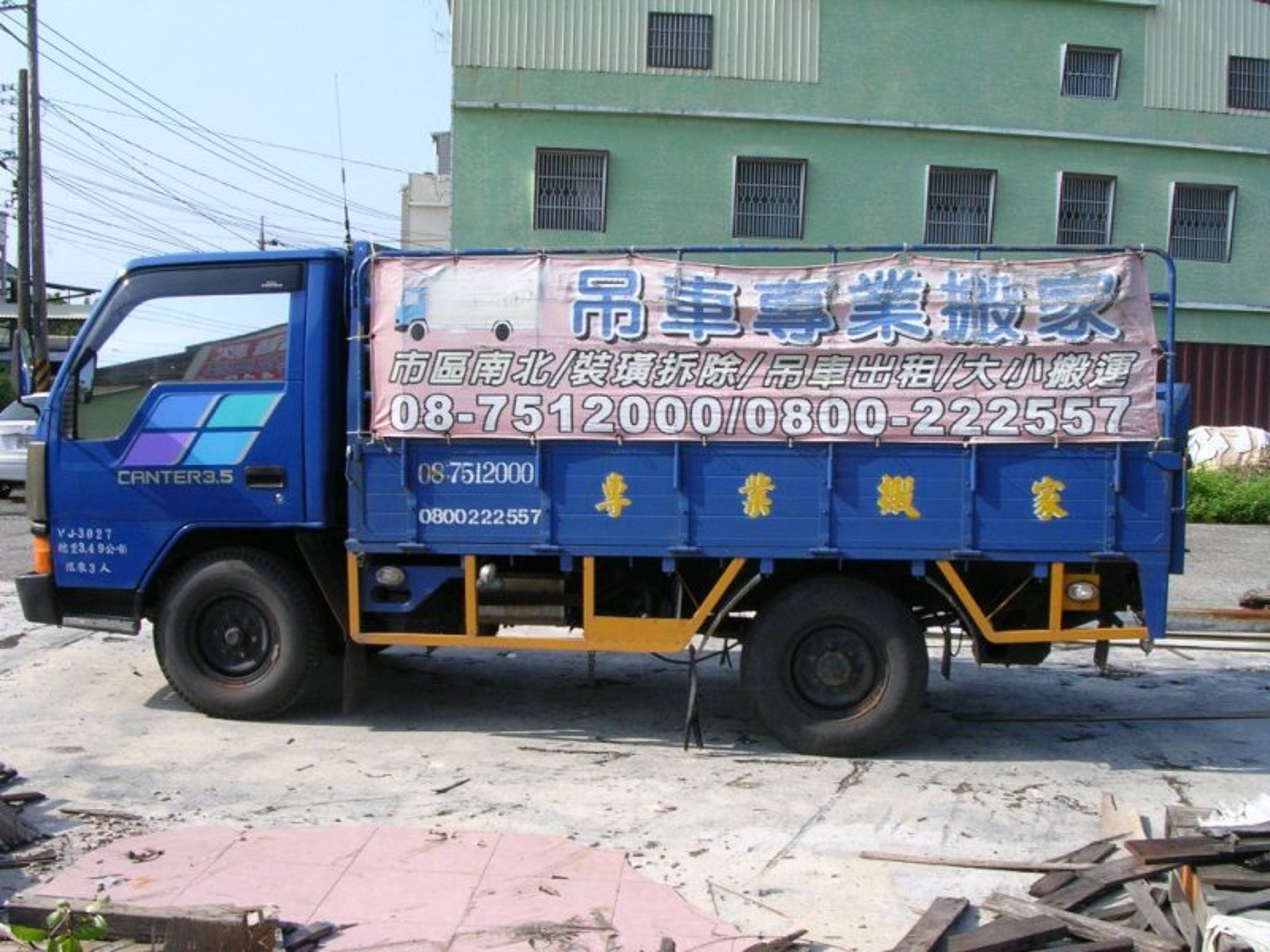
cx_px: 635
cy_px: 476
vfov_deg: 37.7
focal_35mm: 38
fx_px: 1394
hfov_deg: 49.0
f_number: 5.6
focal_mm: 5.8
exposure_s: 1/288
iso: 141
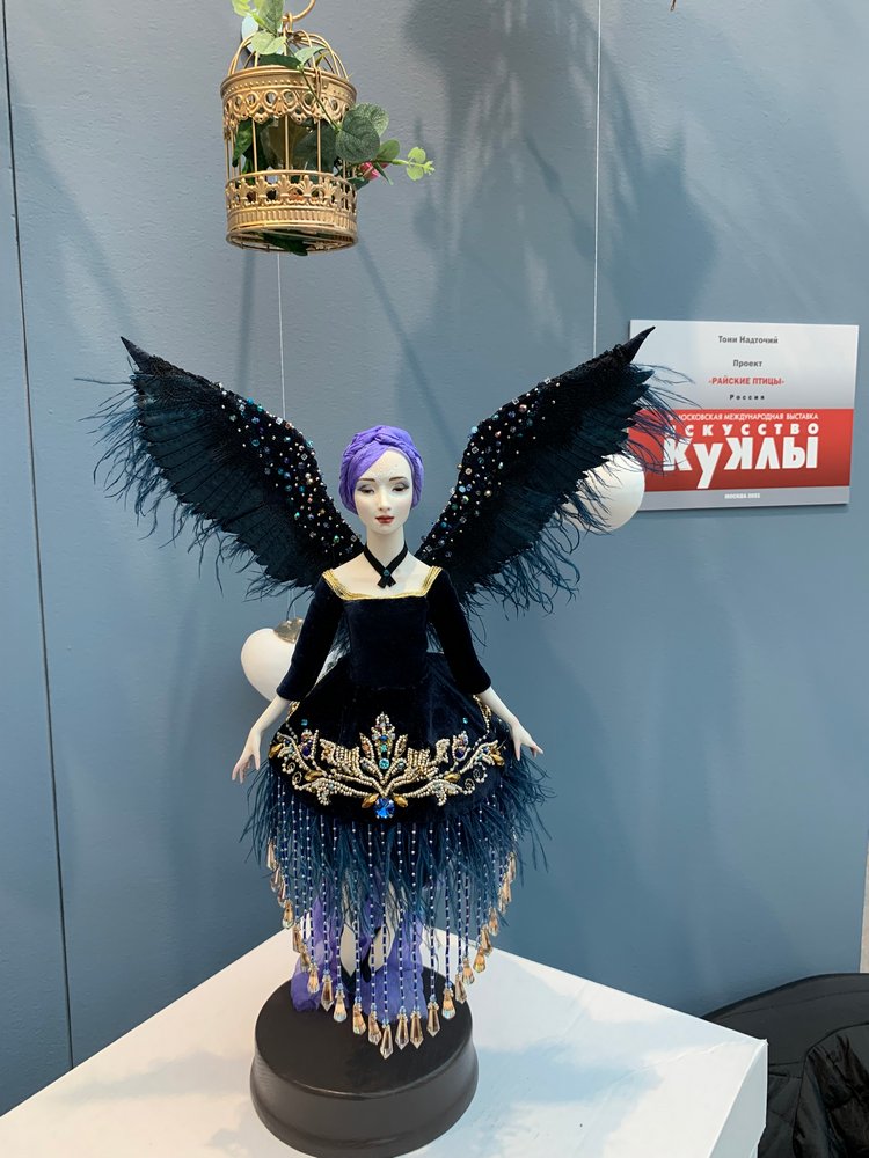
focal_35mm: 26
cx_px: 434
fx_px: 870
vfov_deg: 67.3
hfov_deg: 53.1
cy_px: 579
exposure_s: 1/50
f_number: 1.8
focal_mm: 4.25
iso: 100
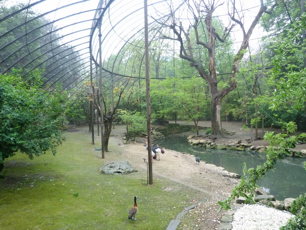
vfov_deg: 54.9
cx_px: 153
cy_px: 115
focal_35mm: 25
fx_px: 221
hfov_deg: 69.4
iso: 400
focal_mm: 4.5
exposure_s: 1/100
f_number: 2.8
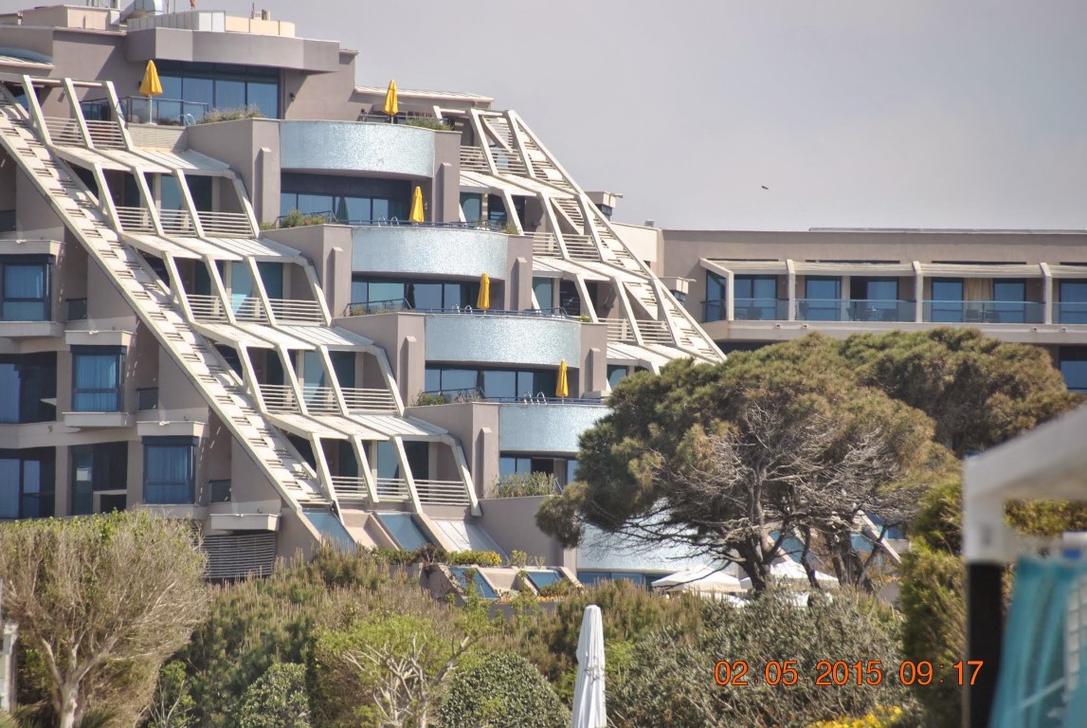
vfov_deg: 4.6
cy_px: 364
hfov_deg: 6.9
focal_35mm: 300
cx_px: 544
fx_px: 9070
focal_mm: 200
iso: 200
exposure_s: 1/800
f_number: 5.6
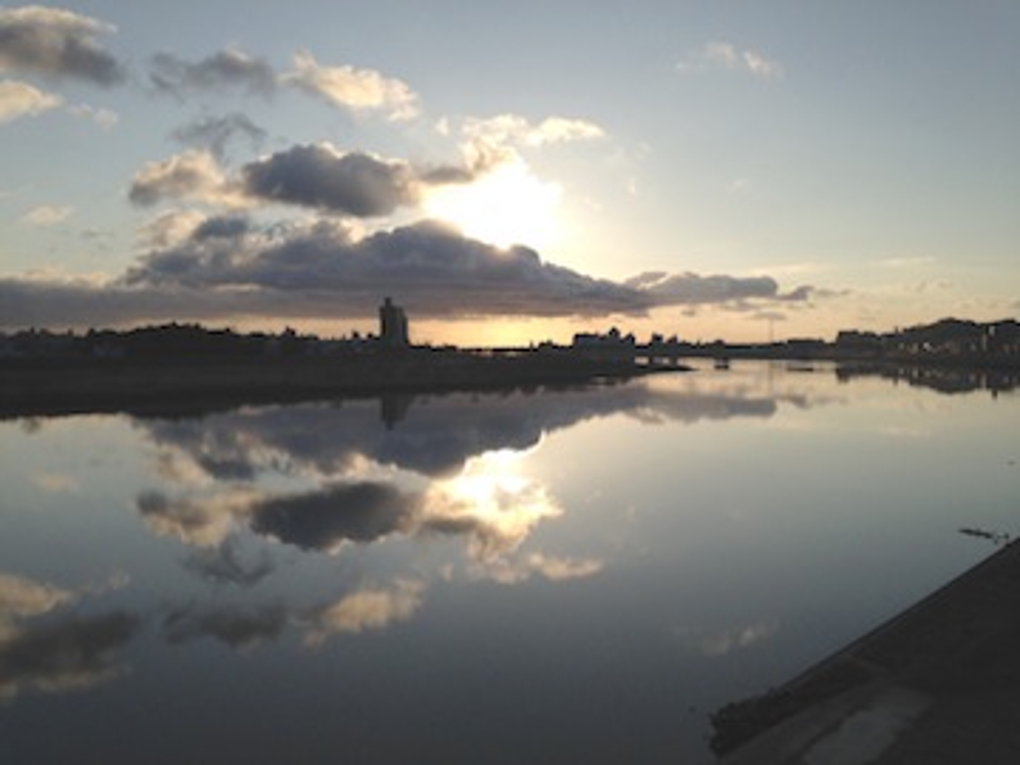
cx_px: 510
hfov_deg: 55.4
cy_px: 382
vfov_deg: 42.9
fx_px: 972
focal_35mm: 33
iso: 50
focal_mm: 4.12
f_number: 2.4
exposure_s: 1/3390
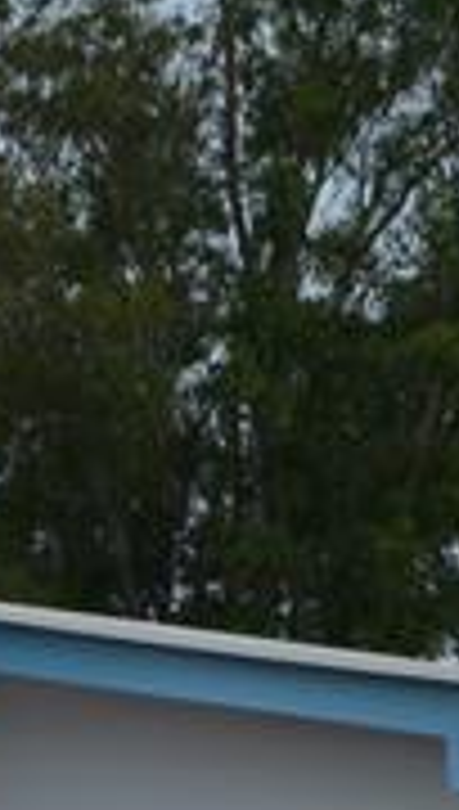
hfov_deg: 5.7
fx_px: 4604
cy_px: 1406
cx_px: -63
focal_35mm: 214
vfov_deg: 9.6
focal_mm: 24
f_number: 5.6
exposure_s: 1/125
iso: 110
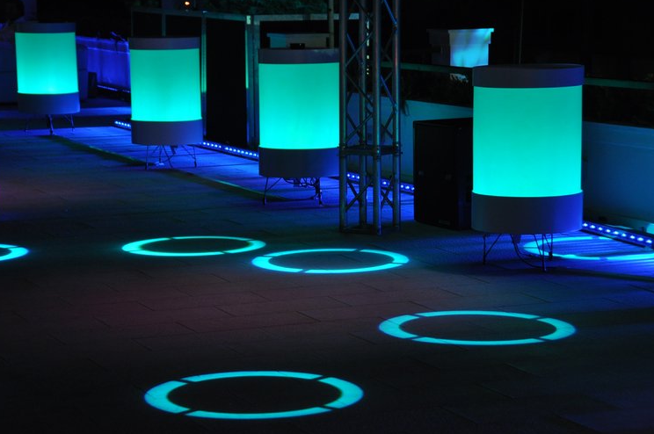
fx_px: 1814
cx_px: 314
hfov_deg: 20.4
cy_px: 207
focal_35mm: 100
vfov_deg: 13.6
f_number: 4.8
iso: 800
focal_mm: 62
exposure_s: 1/60
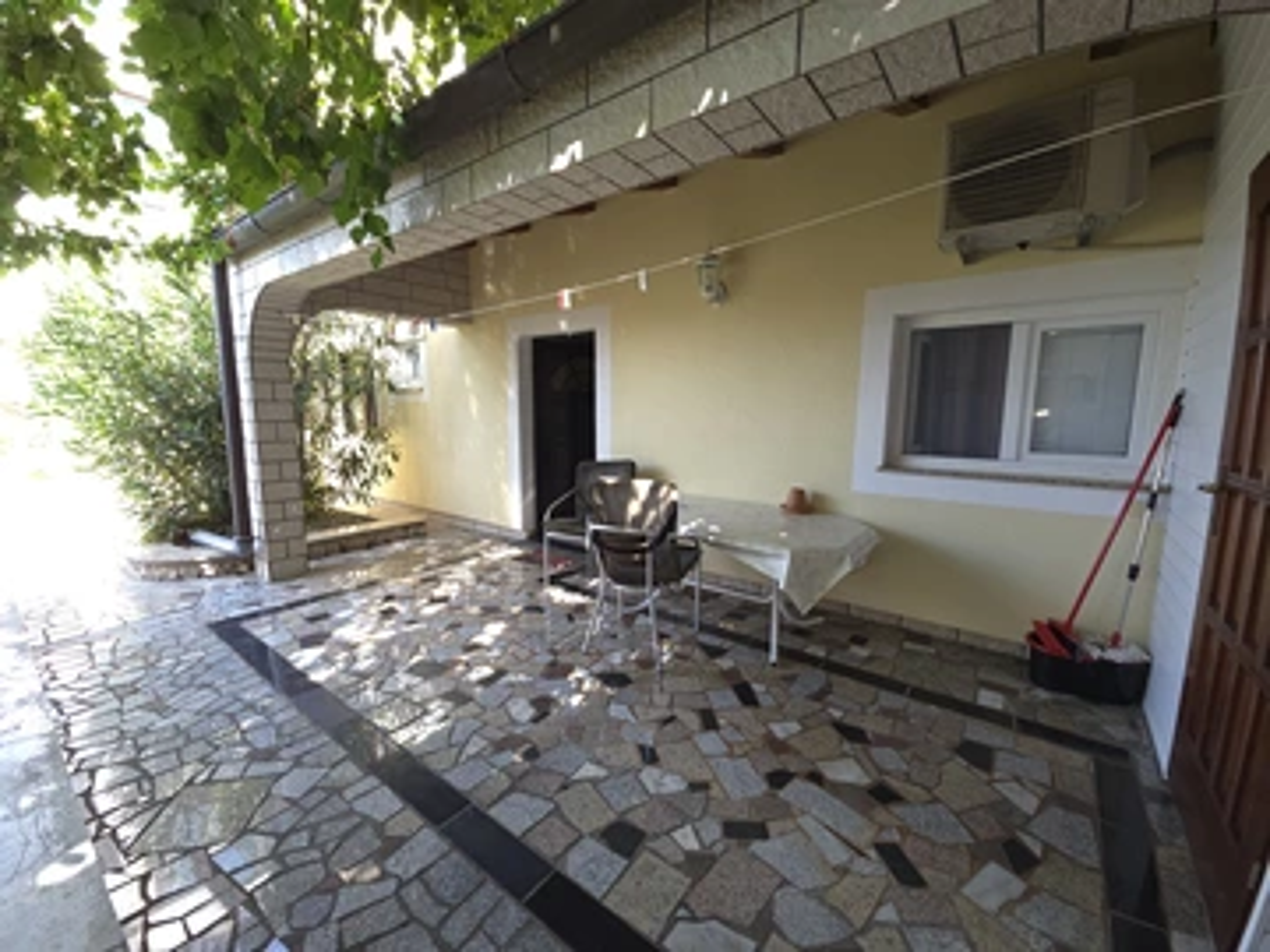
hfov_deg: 106.2
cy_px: 476
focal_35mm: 13
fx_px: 477
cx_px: 635
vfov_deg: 89.9
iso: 50
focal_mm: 2.2
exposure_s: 1/33
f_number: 2.2
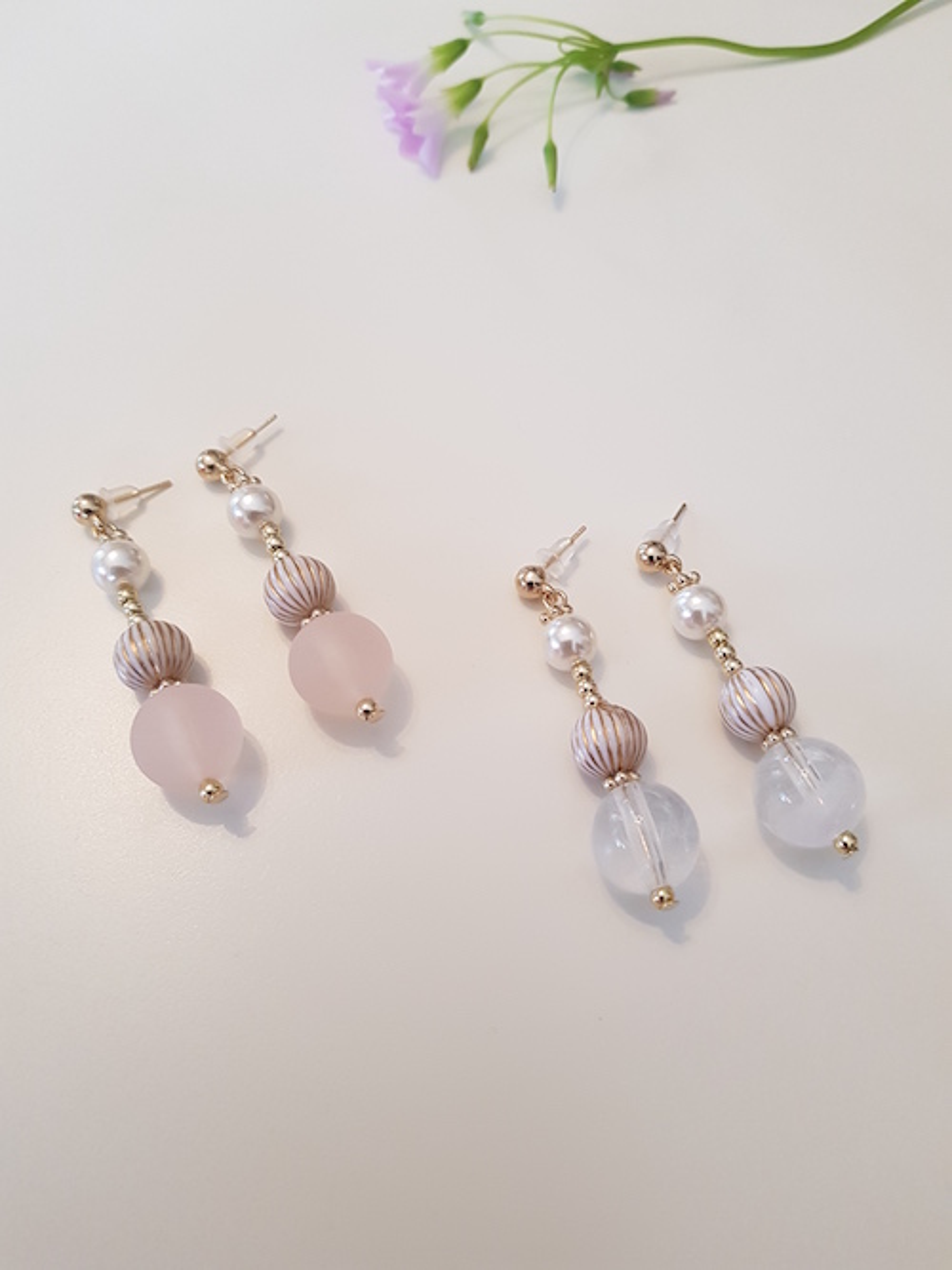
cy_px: 635
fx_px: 954
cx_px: 476
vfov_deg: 67.3
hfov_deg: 53.0
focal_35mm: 26
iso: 160
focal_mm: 4.2
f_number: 1.7
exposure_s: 1/50
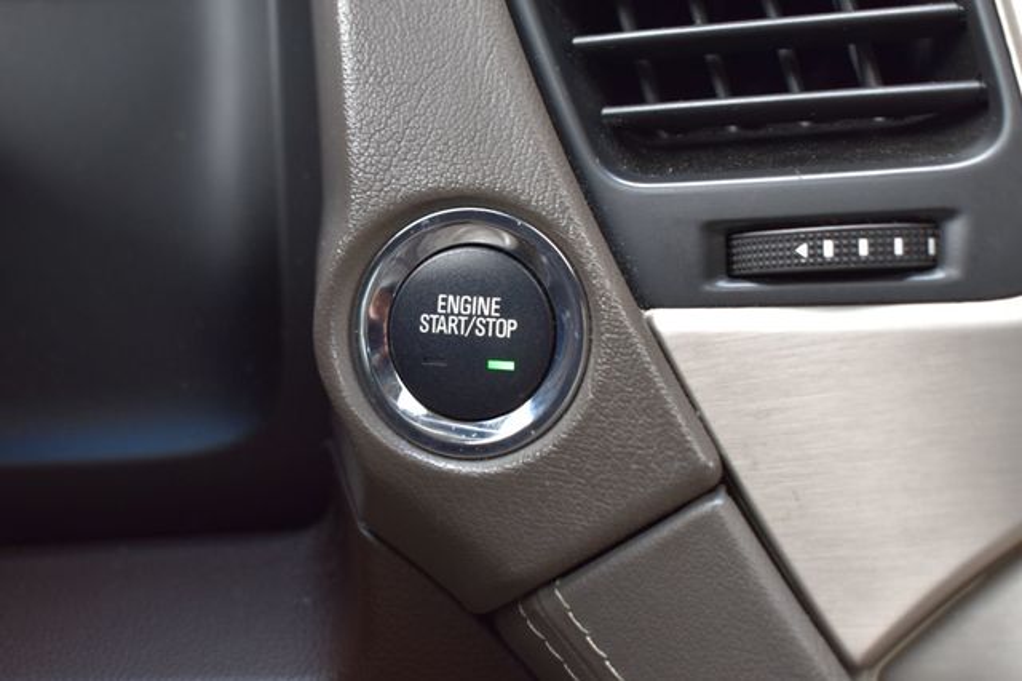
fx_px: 1617
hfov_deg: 35.1
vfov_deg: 23.8
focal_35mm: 57
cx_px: 511
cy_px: 340
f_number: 6.3
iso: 400
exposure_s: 1/15
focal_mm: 38
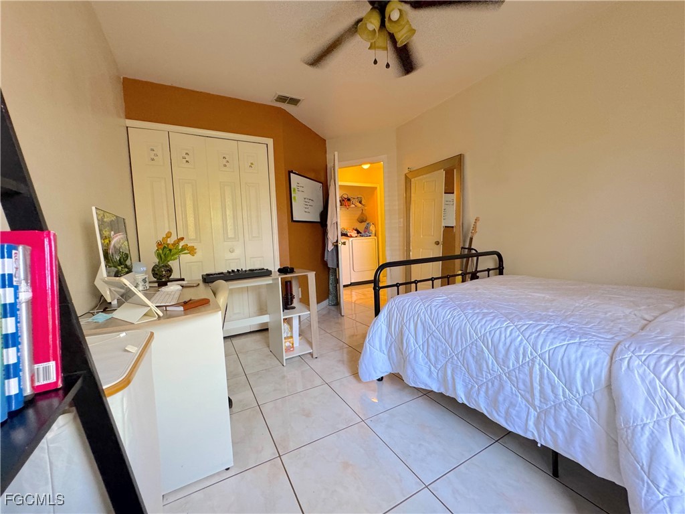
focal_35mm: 14
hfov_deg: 102.1
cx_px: 342
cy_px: 257
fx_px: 277
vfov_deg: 85.7
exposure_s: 1/60
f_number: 2.2
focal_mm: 2.22
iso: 500
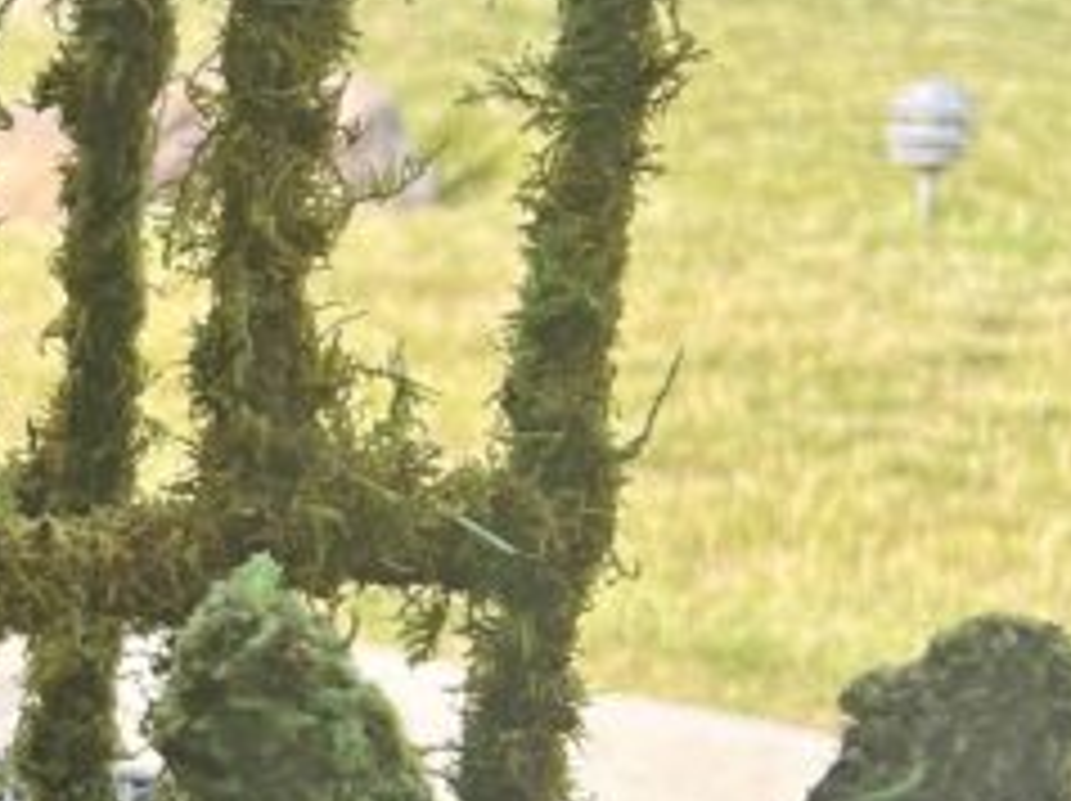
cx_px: -495
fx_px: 3462
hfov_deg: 16.2
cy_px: 612
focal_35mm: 112
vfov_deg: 13.2
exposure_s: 1/388
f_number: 1.5
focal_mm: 5.7
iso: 50
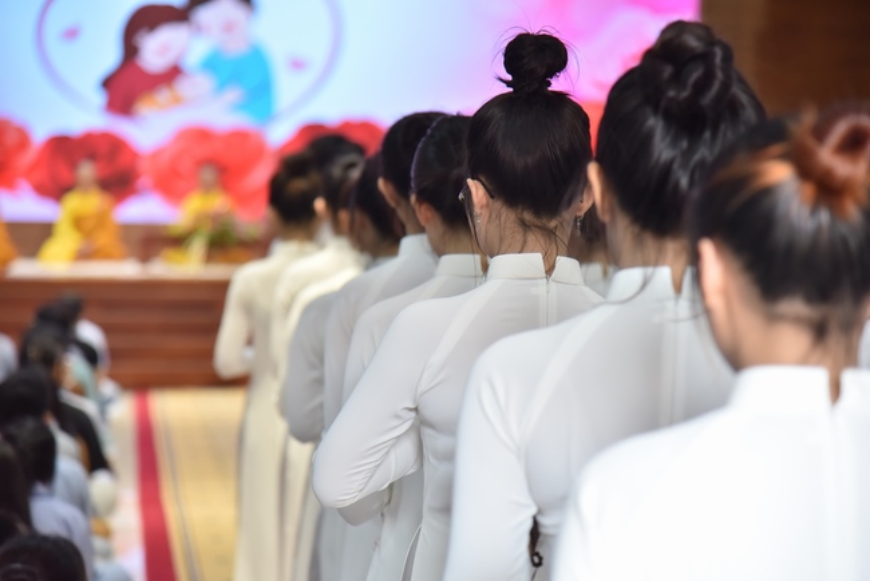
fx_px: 2901
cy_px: 290
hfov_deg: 17.1
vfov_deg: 11.4
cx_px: 435
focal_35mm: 120
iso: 1250
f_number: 4
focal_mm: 120
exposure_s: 1/125
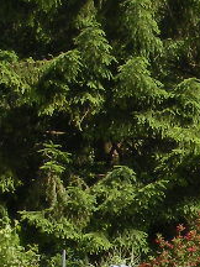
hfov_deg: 8.4
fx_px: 1233
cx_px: 512
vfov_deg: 12.2
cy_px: 266
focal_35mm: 160
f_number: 5
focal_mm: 4.7
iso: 64
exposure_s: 1/230
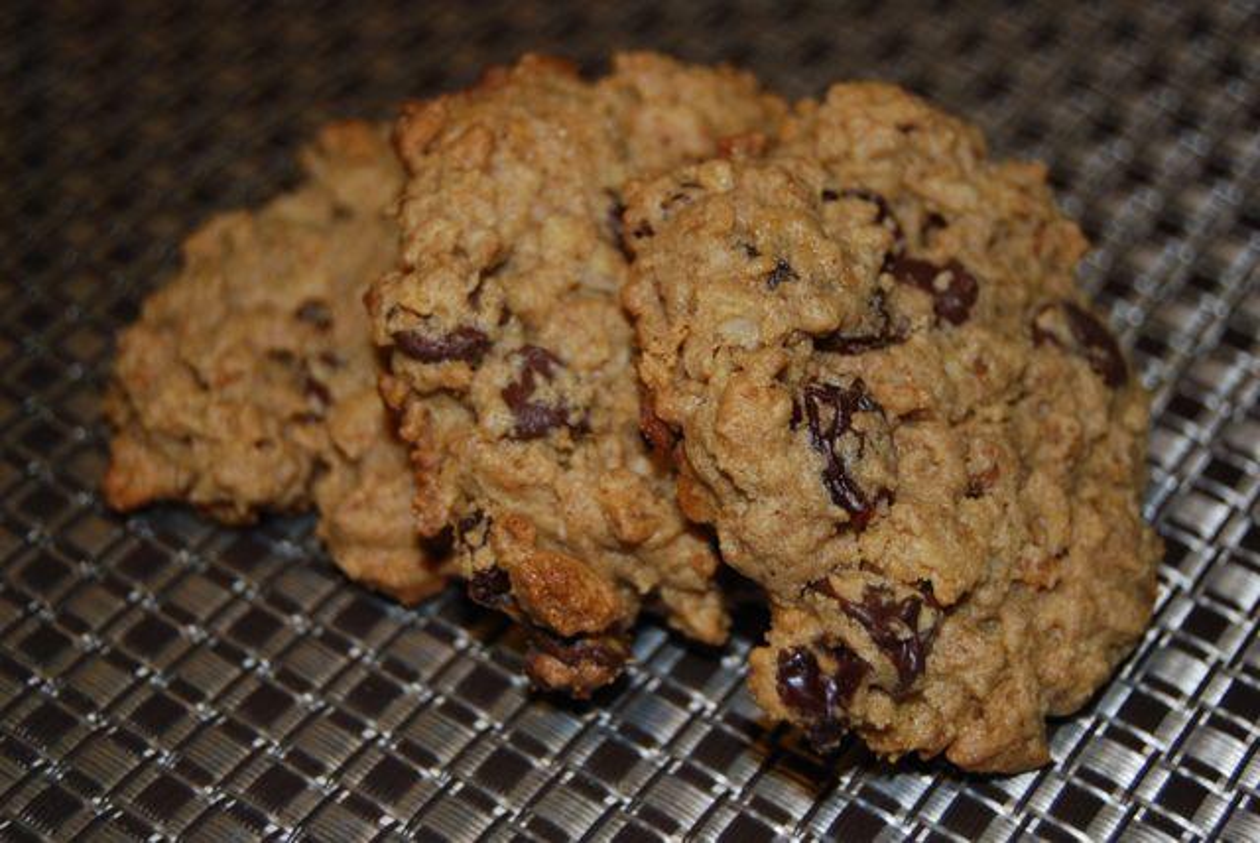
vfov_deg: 20.2
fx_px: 2365
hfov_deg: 29.8
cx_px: 630
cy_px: 422
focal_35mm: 68
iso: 200
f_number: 5.3
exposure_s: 1/60
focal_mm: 45
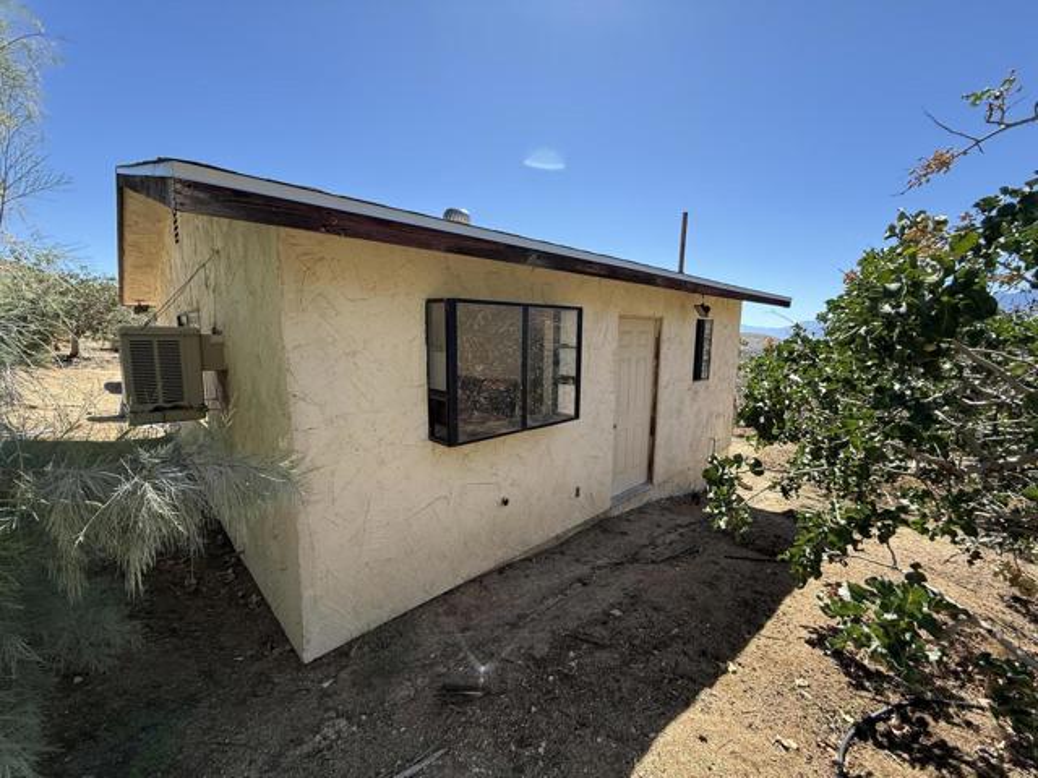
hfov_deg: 102.1
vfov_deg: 85.7
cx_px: 519
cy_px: 389
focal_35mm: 14
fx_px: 420
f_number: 2.2
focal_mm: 2.22
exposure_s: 1/942
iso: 64
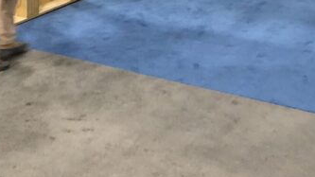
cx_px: 230
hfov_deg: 27.6
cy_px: -168
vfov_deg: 13.7
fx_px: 635
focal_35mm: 76
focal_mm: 3.99
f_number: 1.8
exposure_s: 1/15
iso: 80
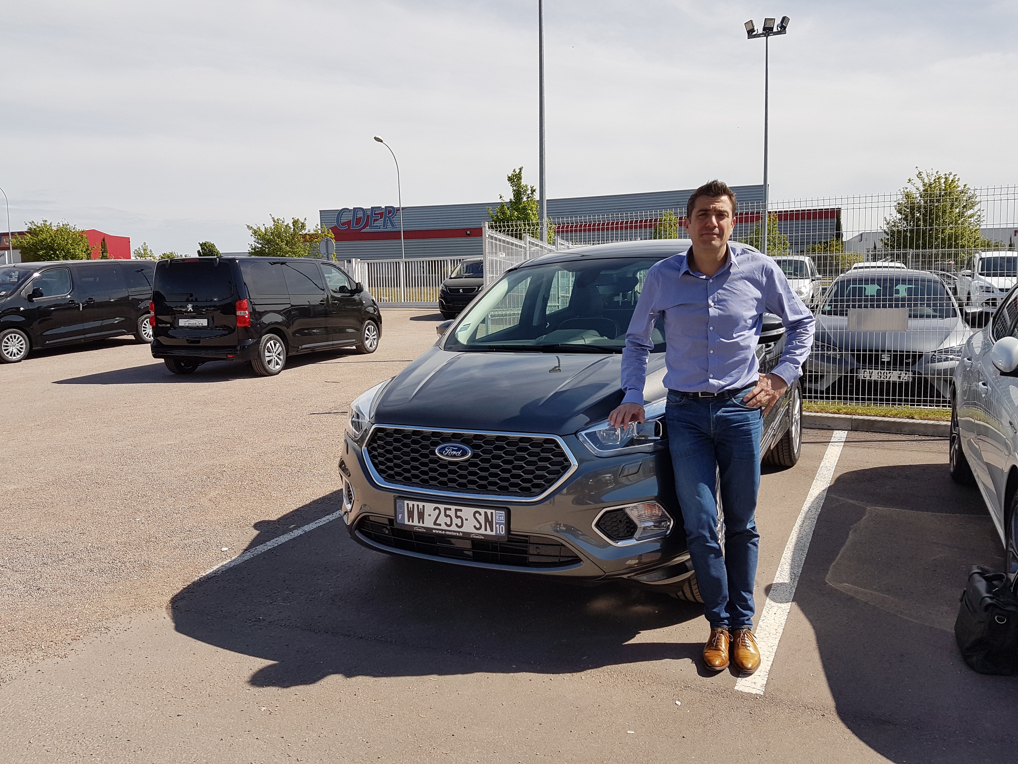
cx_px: 509
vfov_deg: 53.1
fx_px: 765
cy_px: 382
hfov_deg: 67.3
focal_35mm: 26
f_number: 1.7
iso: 40
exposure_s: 1/2008
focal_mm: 4.2
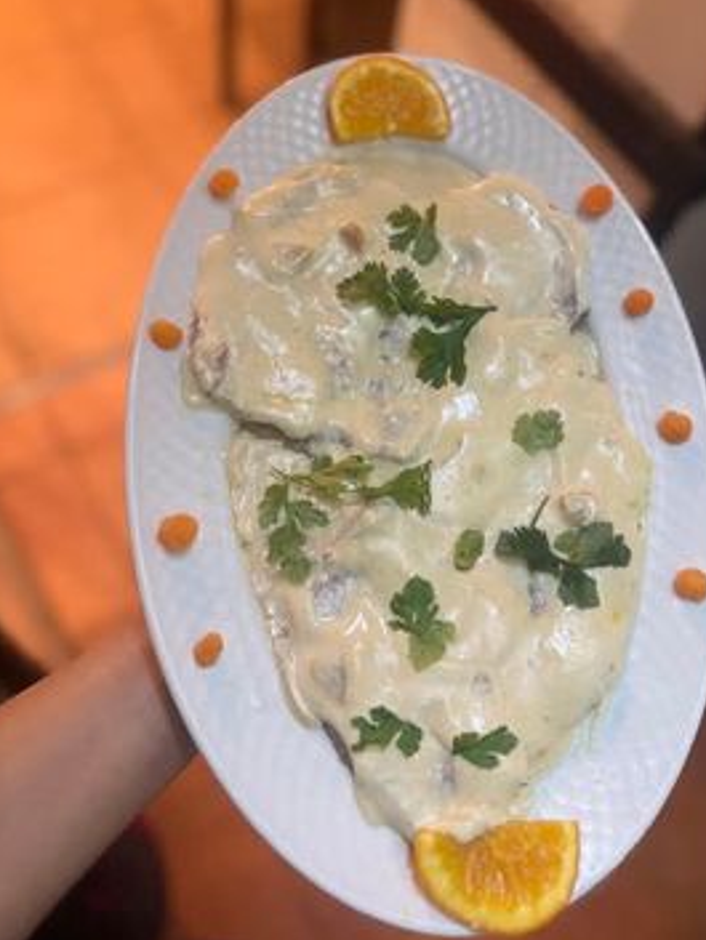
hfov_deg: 48.1
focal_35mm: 29
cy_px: 413
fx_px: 788
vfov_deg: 61.4
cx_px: 400
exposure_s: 1/50
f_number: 1.78
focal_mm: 6.76
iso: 125
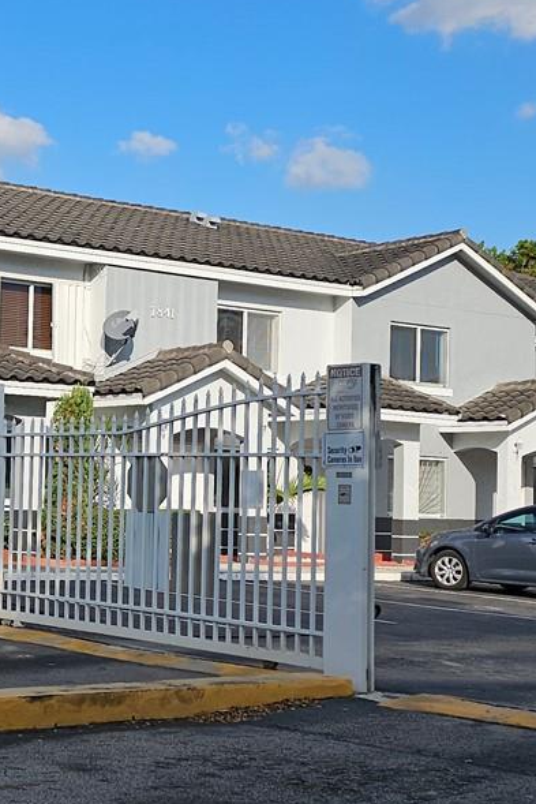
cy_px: 472
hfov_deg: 19.5
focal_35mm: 65
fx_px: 1451
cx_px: -136
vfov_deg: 30.9
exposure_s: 1/970
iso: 10
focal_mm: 6.3
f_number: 1.7
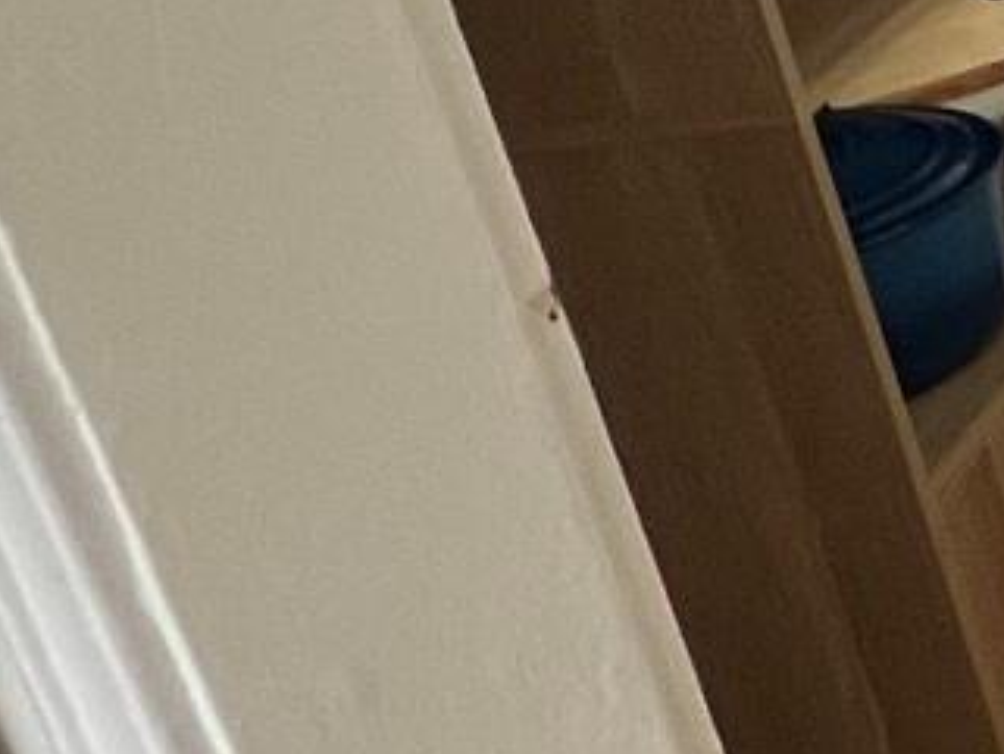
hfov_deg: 11.4
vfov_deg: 17.1
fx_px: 2408
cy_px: -135
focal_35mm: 83
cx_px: 3043
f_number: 1.8
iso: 200
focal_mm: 1.57
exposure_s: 1/120
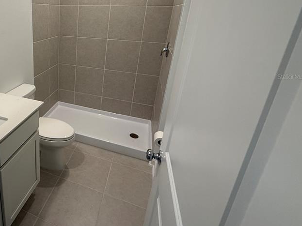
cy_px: 76
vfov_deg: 57.6
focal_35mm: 23
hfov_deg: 66.8
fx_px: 201
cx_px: 59
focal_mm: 2.22
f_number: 2.2
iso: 200
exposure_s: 1/120
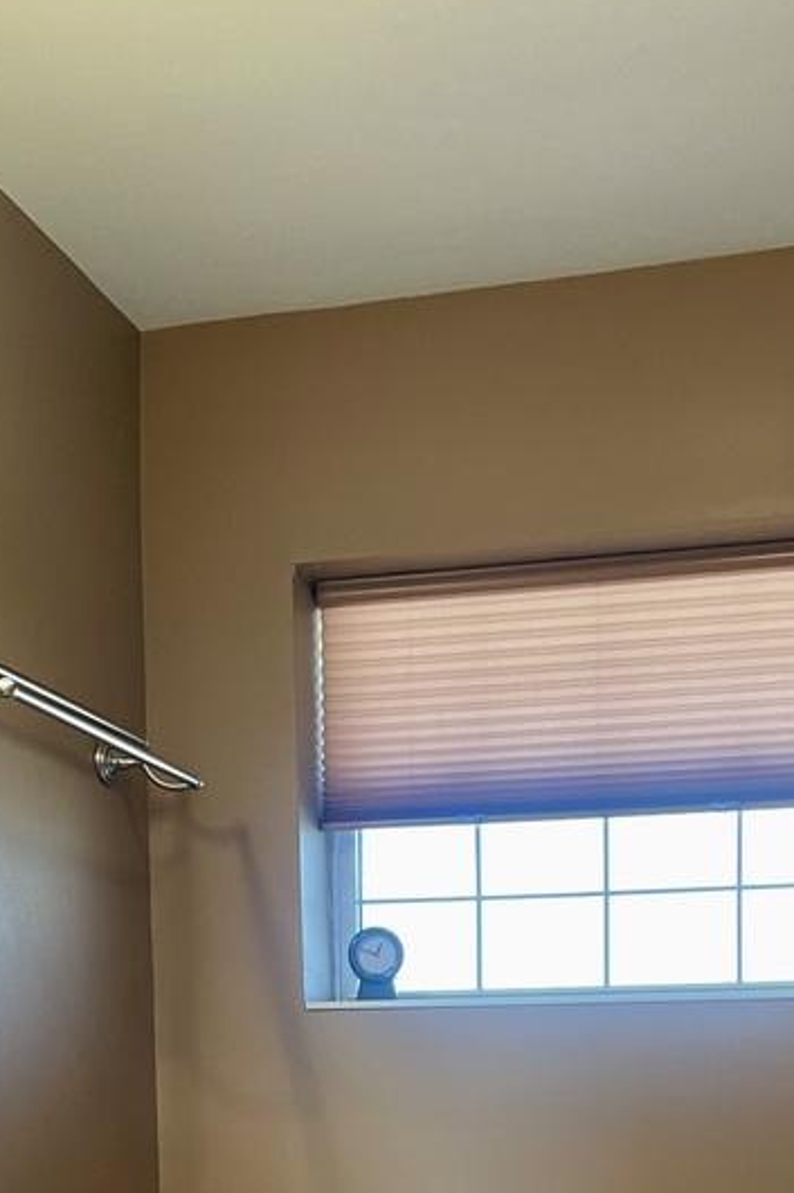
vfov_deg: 34.3
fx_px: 1754
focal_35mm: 53
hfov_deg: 25.5
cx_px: 463
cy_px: 1186
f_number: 1.6
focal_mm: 5.1
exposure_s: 1/60
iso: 125
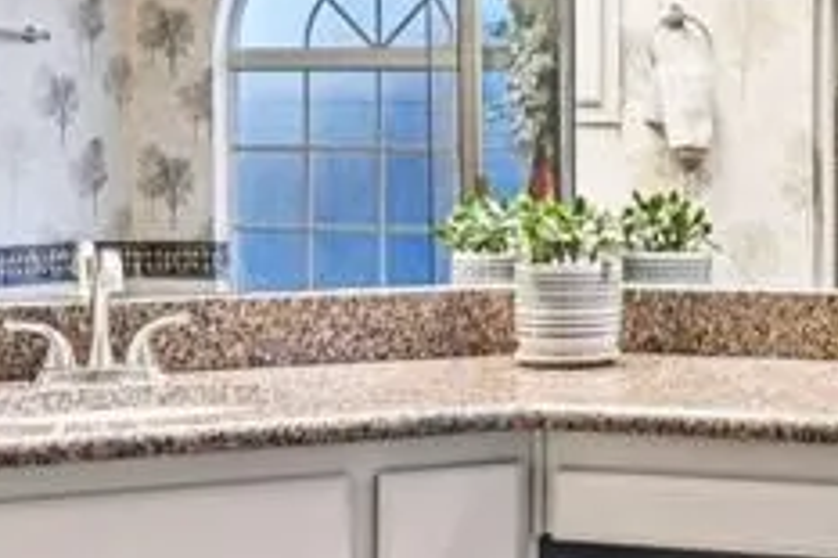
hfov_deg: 24.1
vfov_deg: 17.1
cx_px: 914
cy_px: 119
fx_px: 1838
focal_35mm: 79
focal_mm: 18
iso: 400
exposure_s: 1/10
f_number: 8
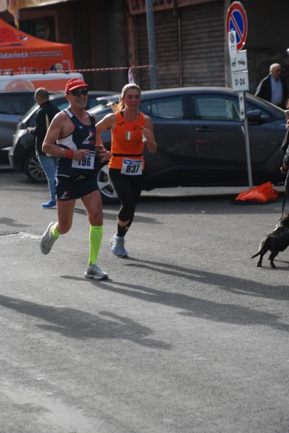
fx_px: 1455
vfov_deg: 16.9
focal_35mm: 121
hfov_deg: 11.3
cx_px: 146
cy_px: 217
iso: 1000
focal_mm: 80
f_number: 5.6
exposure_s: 1/1250
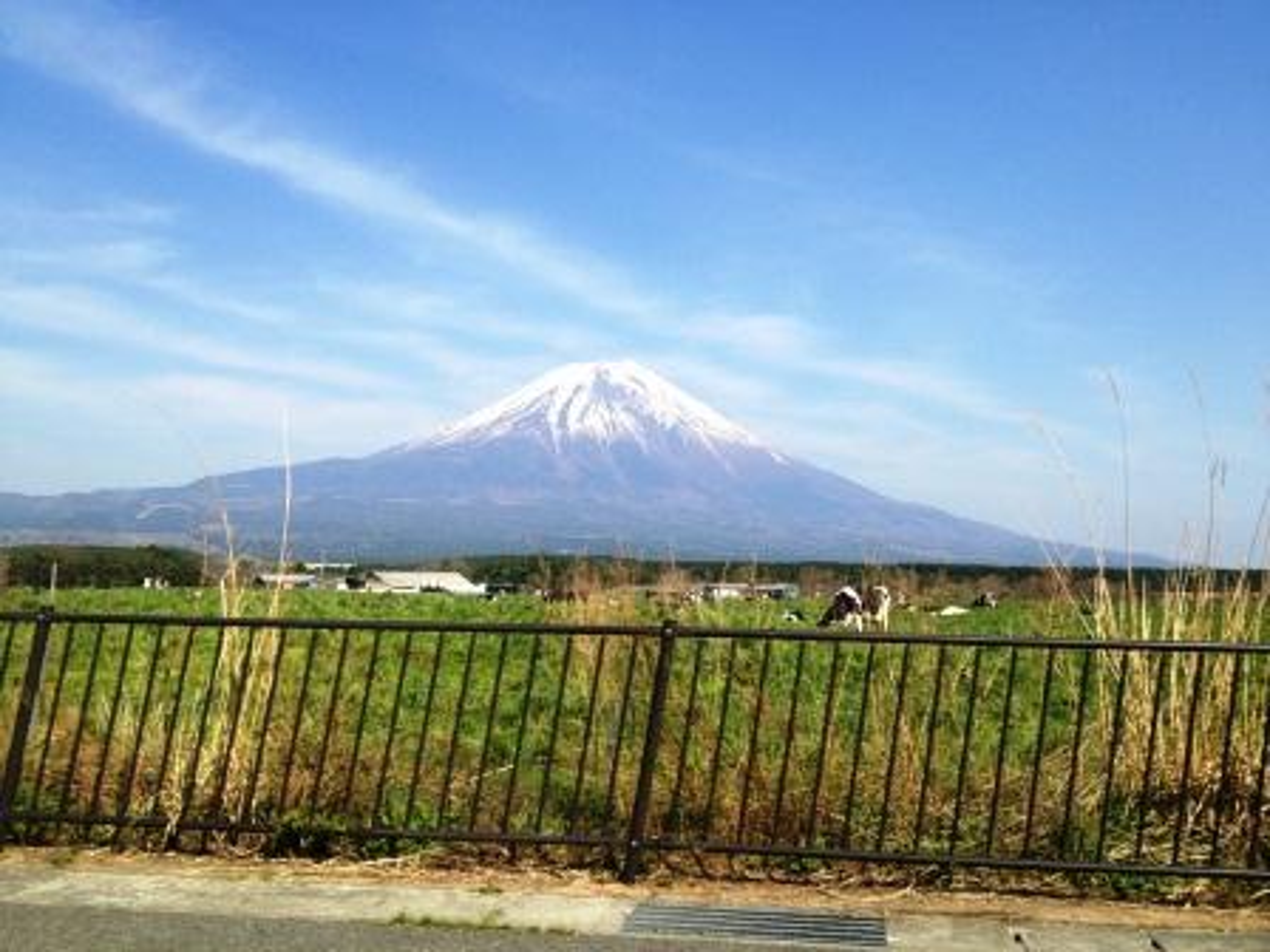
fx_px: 1284
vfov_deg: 40.7
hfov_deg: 52.6
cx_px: 635
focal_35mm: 35
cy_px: 476
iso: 50
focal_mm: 4.28
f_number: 2.4
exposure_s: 1/1416
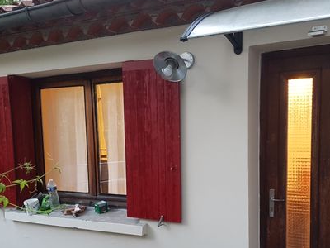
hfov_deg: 47.5
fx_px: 372
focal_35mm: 39
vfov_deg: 36.3
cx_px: 200
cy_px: 173
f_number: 1.7
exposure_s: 1/13
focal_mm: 4.2
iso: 250
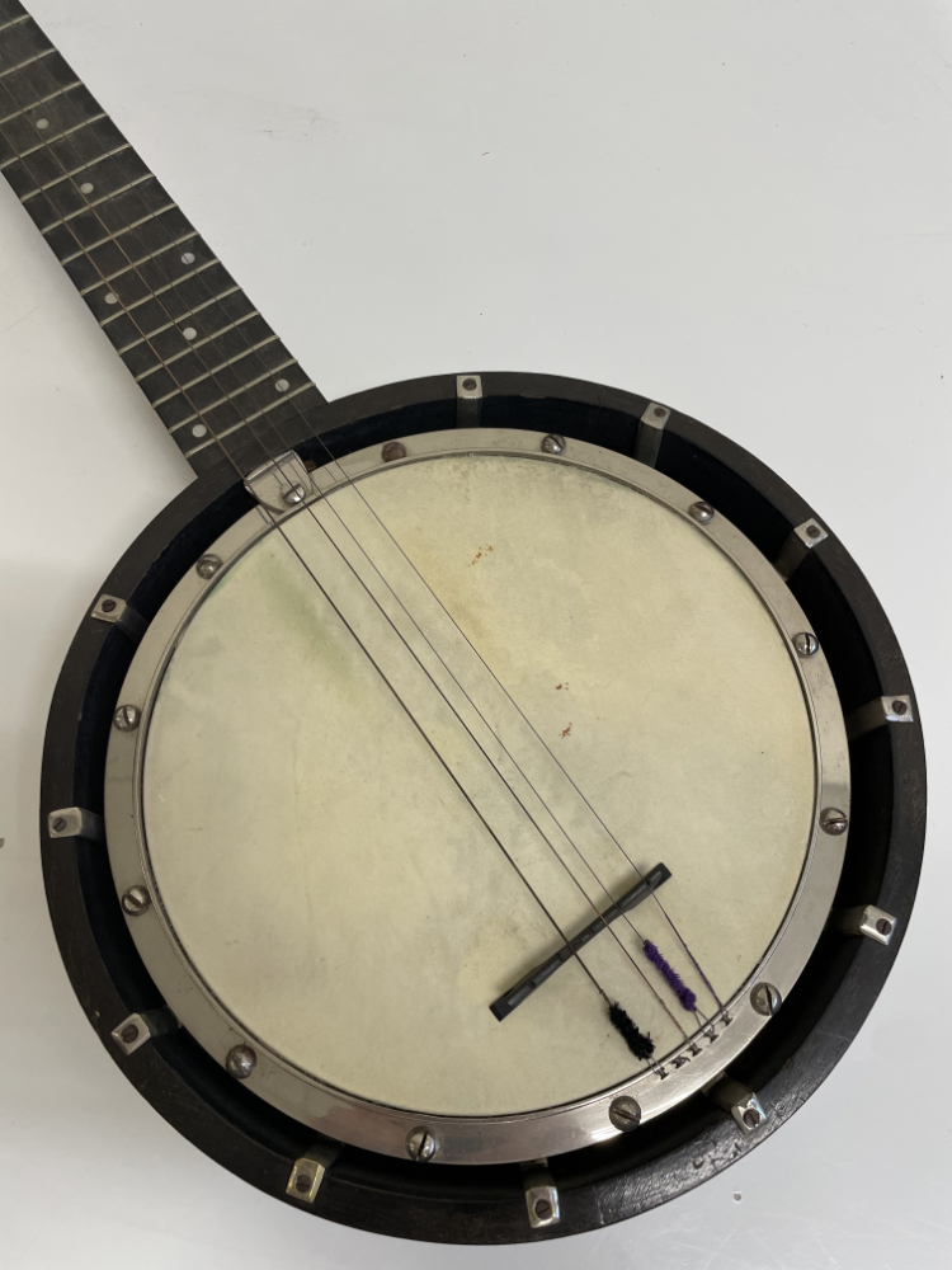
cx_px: 476
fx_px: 953
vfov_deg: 67.3
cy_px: 635
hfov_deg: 53.1
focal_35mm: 26
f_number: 1.6
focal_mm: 4.2
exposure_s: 1/100
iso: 100
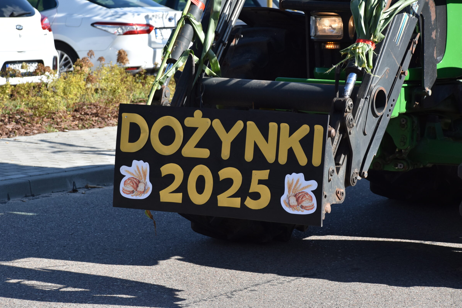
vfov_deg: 9.5
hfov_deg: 14.3
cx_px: 219
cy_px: 147
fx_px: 1848
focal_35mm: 144
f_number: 5.6
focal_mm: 90
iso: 320
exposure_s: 1/1000
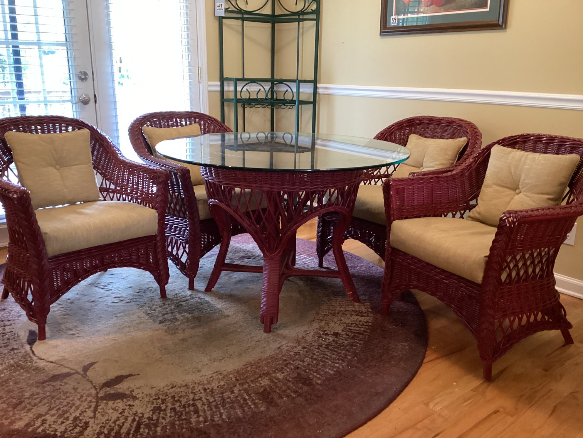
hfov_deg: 58.3
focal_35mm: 31
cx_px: 292
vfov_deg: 45.4
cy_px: 219
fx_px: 522
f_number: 2.4
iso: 320
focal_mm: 3.3
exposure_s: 1/25
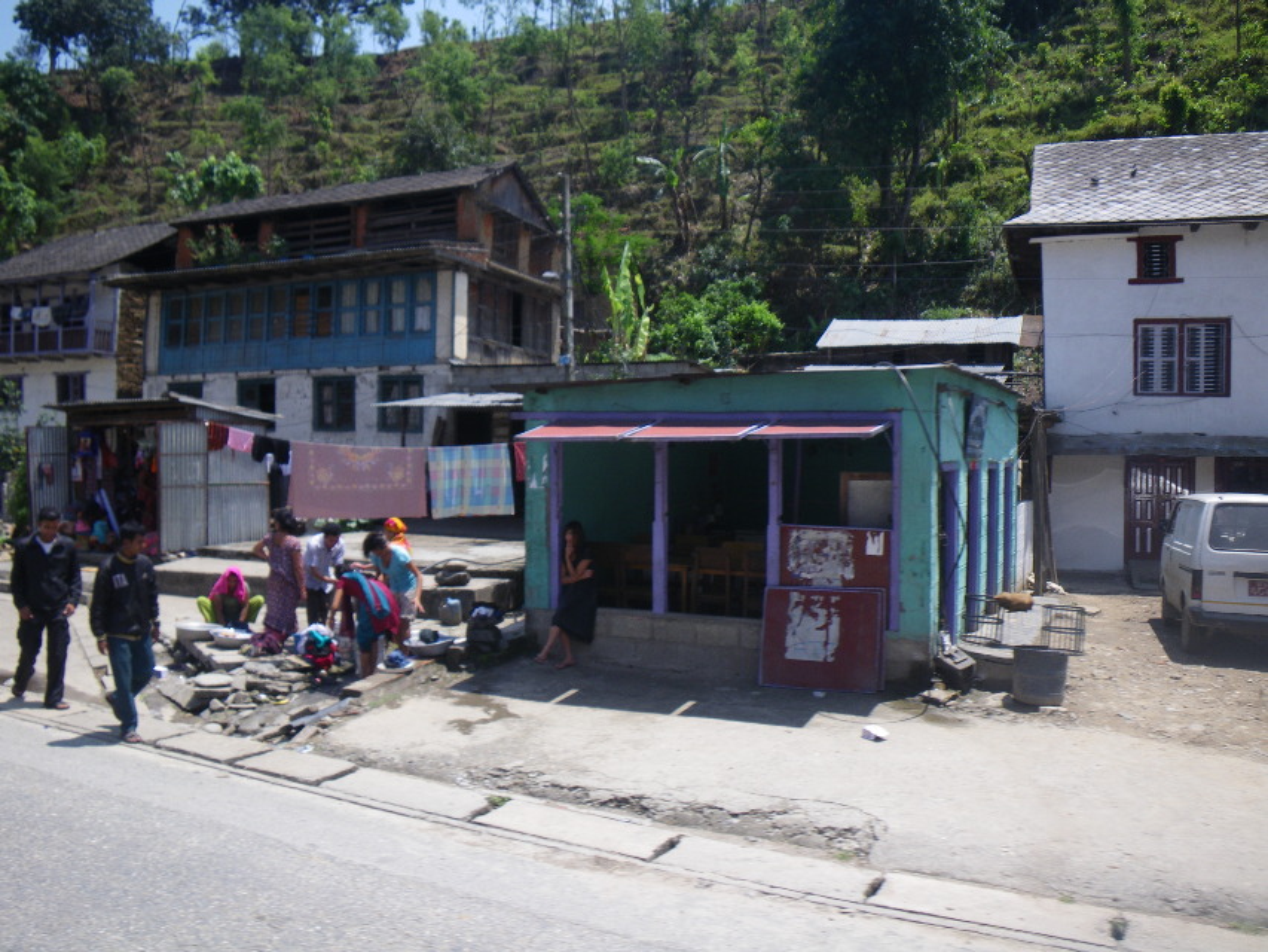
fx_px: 1026
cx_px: 634
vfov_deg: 49.8
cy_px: 476
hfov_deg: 63.4
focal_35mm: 28
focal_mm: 5
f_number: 4.2
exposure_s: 1/250
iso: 50
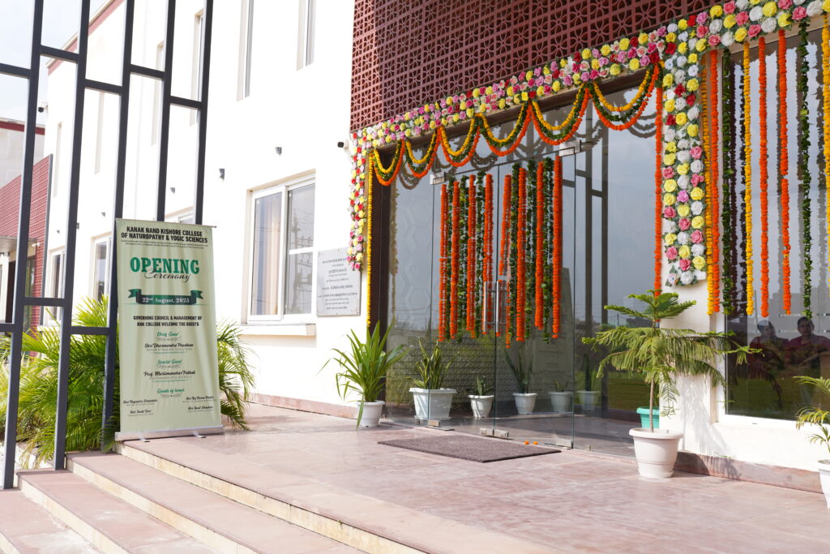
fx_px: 807
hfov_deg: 54.4
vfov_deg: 37.9
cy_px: 277
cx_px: 415
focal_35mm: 35
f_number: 5
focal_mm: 35
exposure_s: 1/320
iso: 100
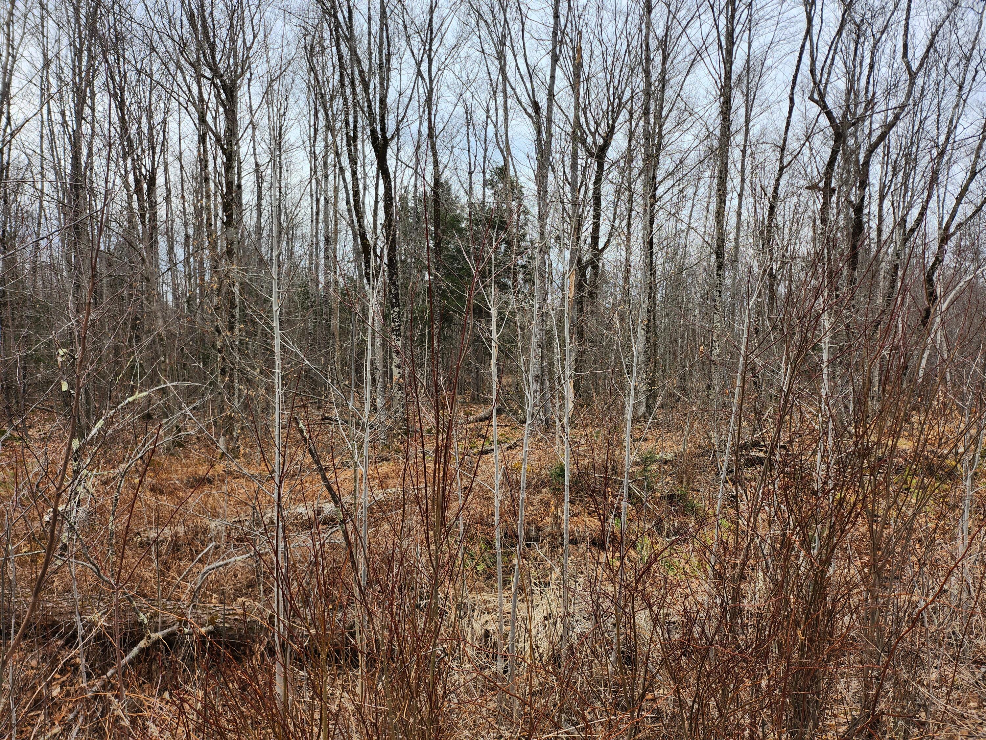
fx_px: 684
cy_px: 370
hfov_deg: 71.6
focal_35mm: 24
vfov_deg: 56.8
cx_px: 493
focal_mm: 5
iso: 50
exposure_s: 1/1163
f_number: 1.8
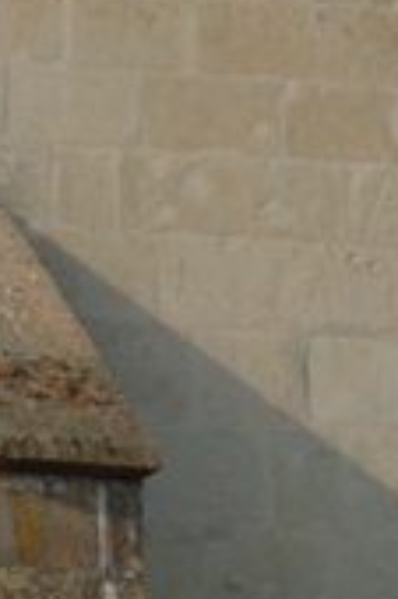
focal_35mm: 779
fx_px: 12944
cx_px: 306
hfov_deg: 1.8
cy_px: -391
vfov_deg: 2.6
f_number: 8.5
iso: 200
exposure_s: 1/320
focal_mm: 86
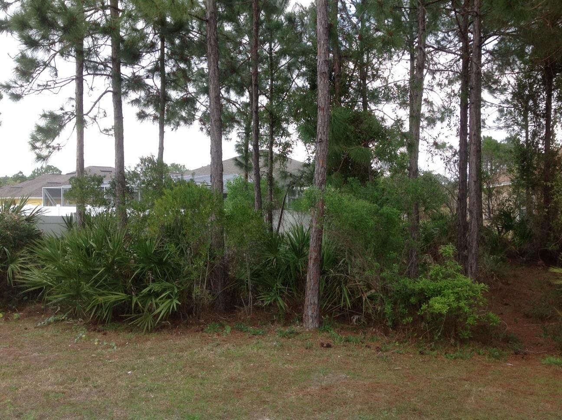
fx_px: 567
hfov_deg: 52.7
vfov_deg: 40.6
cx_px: 281
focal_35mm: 35
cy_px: 210
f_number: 2.4
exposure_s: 1/120
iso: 80
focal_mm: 4.28
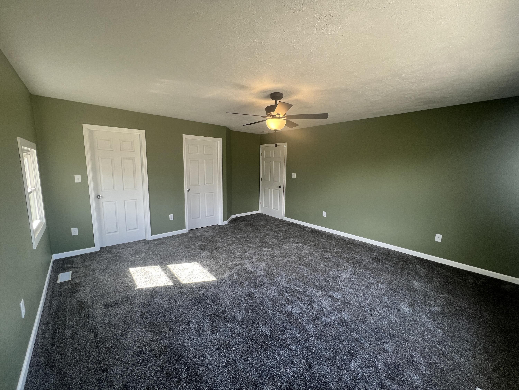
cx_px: 260
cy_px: 195
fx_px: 195
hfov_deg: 106.2
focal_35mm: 13
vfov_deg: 89.9
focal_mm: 1.57
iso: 125
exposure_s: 1/120
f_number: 1.8
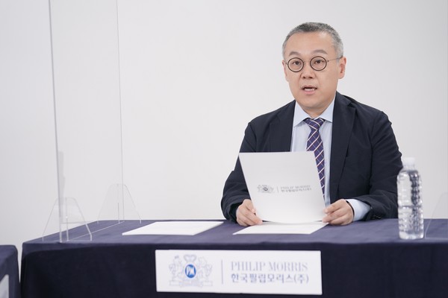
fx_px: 1618
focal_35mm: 130
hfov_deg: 15.8
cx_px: 224
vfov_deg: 10.5
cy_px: 149
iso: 640
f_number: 2.8
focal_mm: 130
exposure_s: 1/160
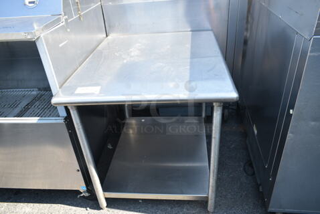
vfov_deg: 48.1
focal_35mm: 27
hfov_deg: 67.3
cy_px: 107
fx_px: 240
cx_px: 160
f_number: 5
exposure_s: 1/100
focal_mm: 18
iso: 100
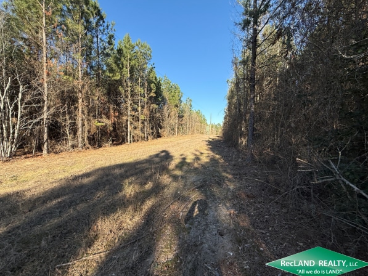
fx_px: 159
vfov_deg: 81.8
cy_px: 136
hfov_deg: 98.2
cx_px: 182
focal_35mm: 15
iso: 64
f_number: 2.2
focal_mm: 2.22
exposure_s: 1/841
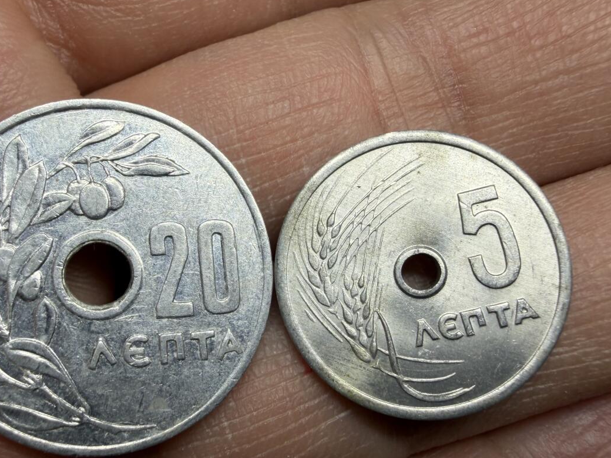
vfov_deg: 40.6
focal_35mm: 35
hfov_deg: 52.2
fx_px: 618
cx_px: 235
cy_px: 254
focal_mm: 2.22
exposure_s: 1/172
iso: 40
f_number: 2.2
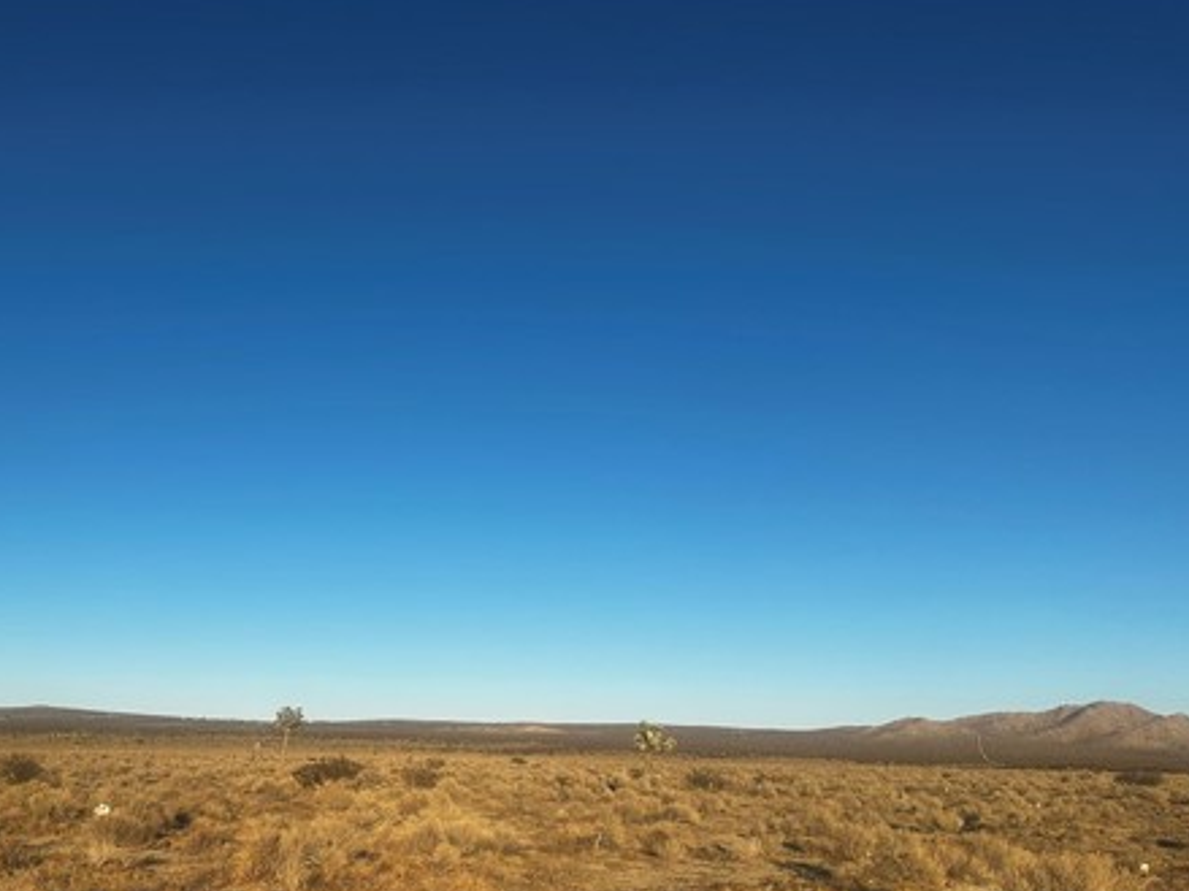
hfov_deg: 51.4
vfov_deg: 39.9
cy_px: 628
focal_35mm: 35
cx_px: 374
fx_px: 1202
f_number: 1.78
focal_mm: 6.86
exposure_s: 1/5263
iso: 80
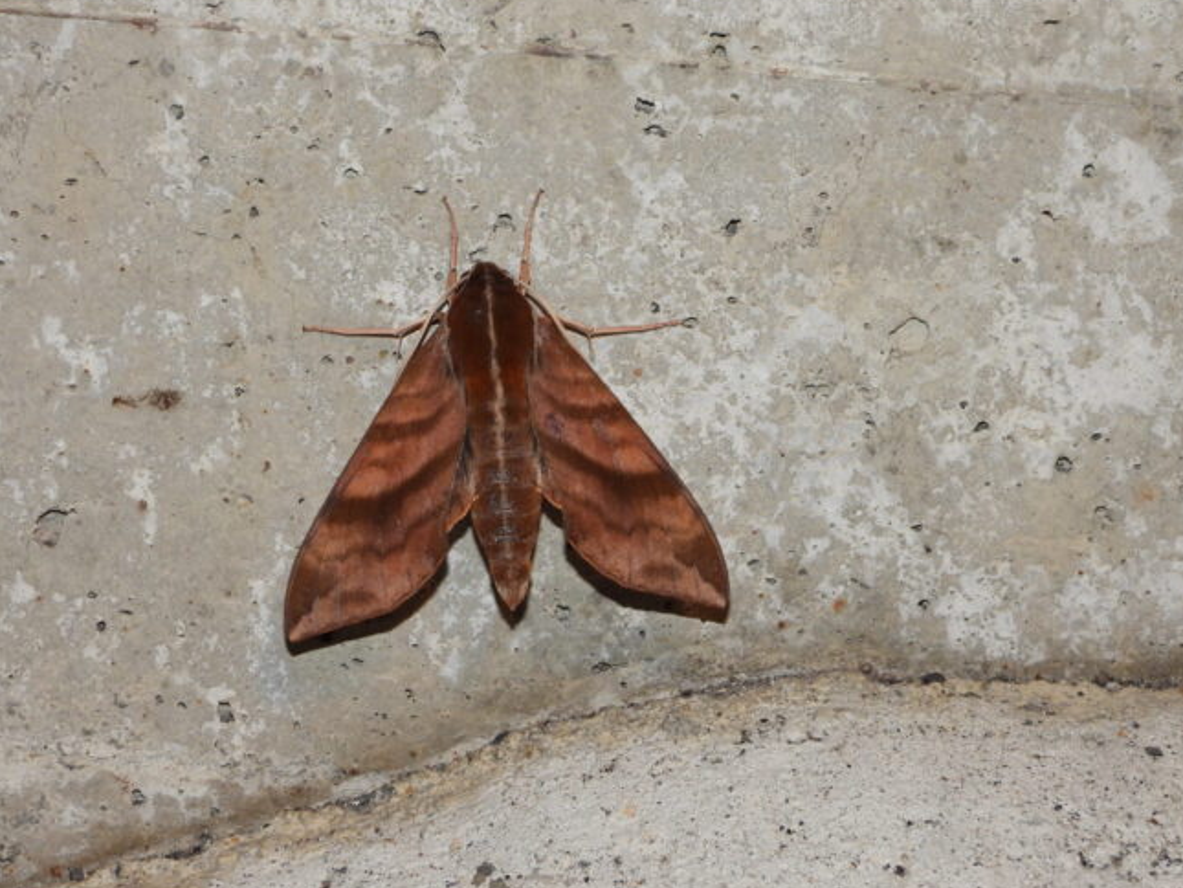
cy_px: 472
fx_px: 4683
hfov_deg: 14.4
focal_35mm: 137
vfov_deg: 10.8
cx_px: 525
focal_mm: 20.7
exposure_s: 1/60
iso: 200
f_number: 4
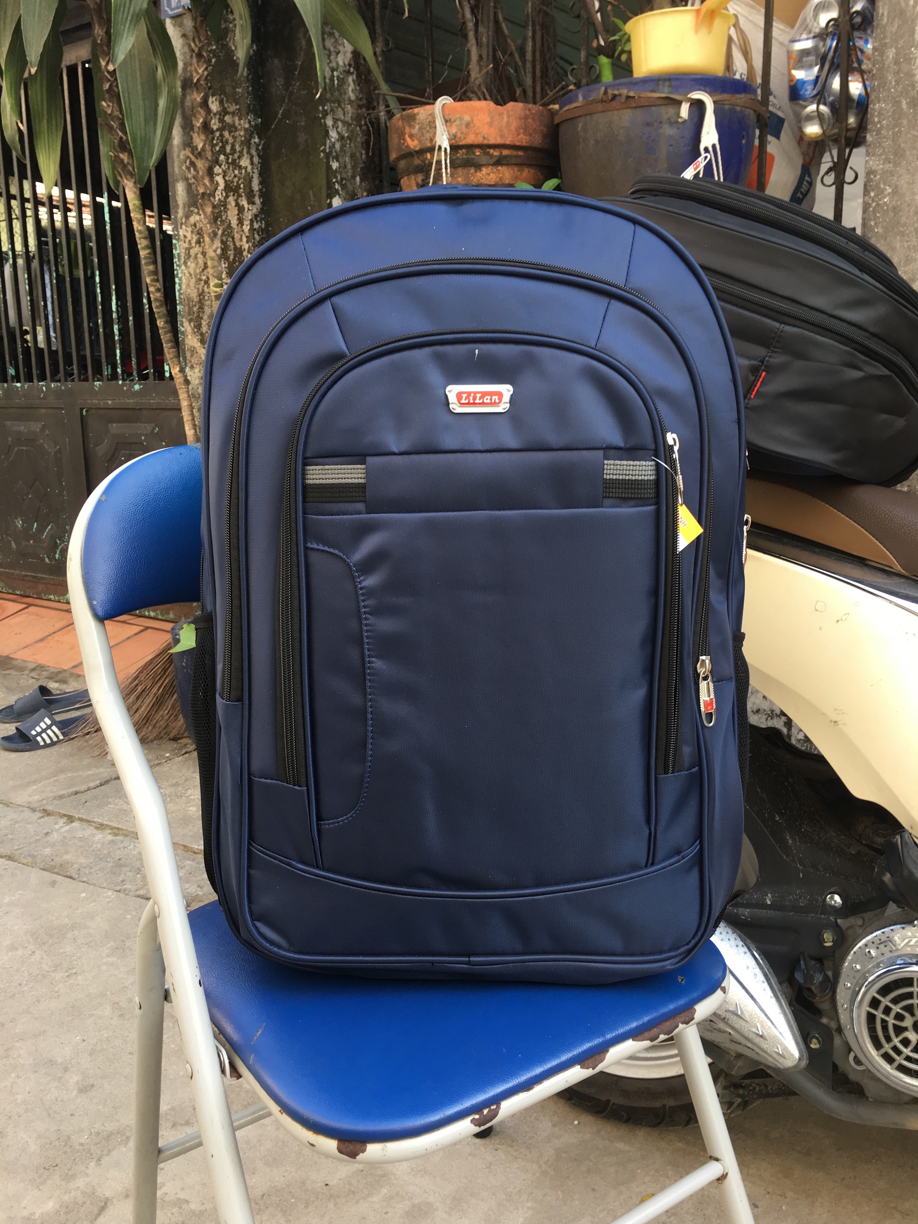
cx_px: 459
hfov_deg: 48.2
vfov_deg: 61.7
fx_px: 1025
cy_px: 612
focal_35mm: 29
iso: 32
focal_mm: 4.15
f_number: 2.2
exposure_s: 1/100
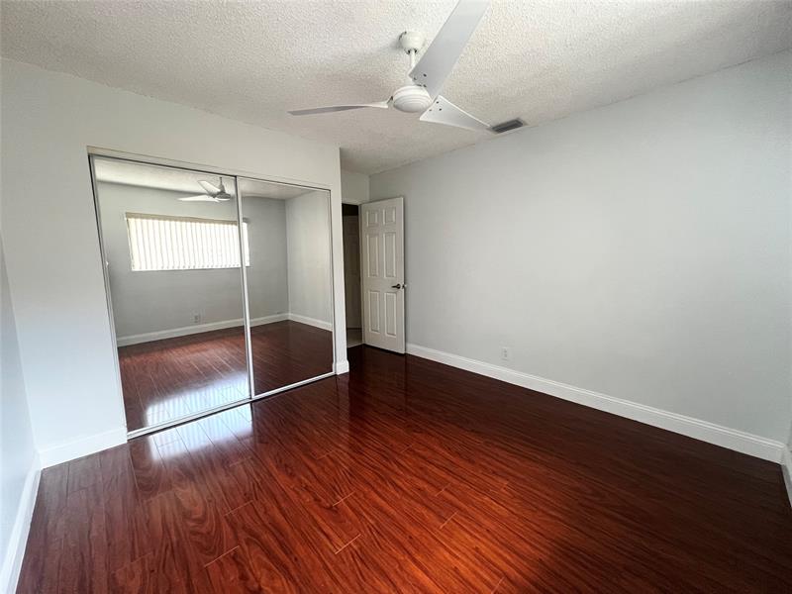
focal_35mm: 13
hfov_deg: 106.2
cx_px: 396
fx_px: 297
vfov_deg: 89.9
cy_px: 297
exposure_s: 1/60
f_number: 1.8
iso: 200
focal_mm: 1.57
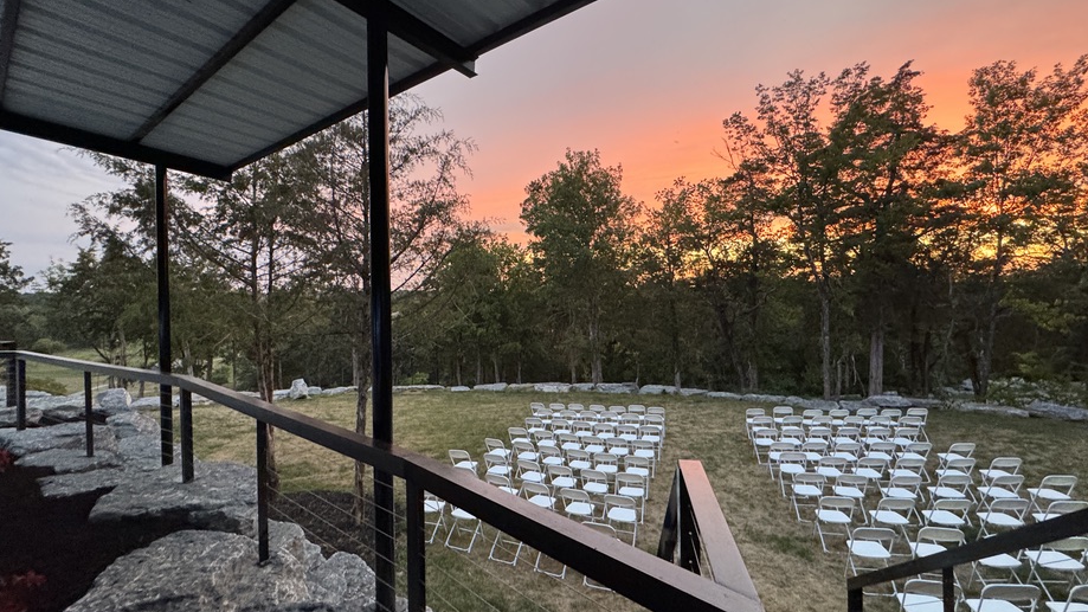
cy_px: 296
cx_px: 540
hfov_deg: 95.9
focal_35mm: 17
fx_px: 490
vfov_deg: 63.9
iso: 640
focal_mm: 2.22
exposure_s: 1/60
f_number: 2.2
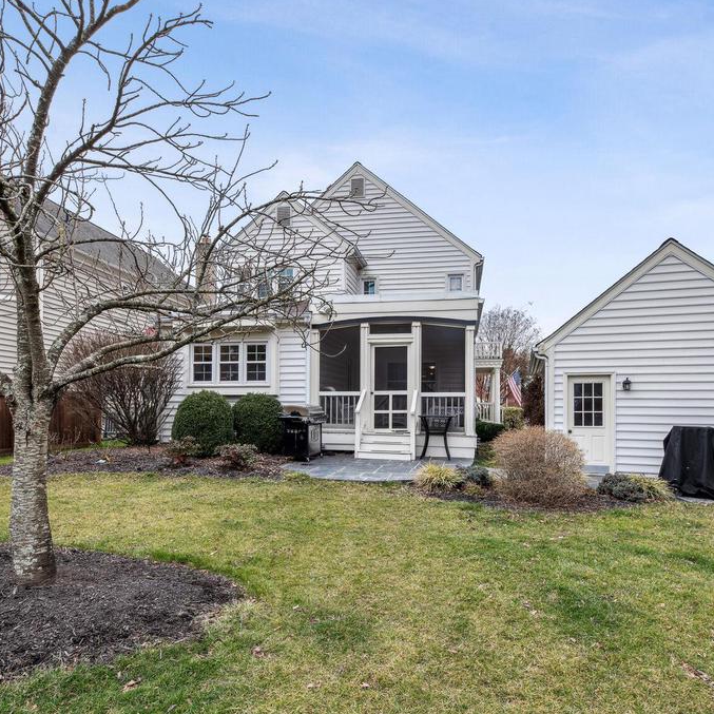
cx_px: 378
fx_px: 420
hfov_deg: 80.6
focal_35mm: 18
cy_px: 356
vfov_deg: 80.7
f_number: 9
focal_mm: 14
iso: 100
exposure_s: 1/100
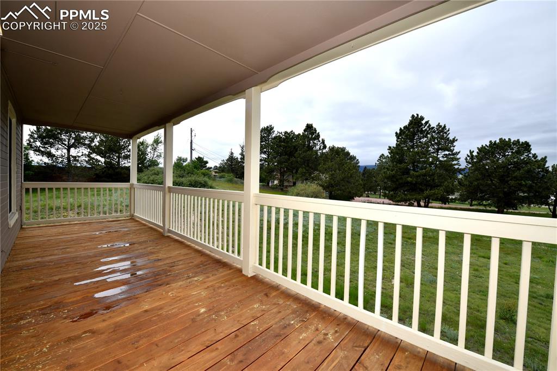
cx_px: 278
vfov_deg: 81.2
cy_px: 186
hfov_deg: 104.3
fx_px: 217
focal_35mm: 14
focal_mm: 14
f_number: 11
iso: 500
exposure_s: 1/200
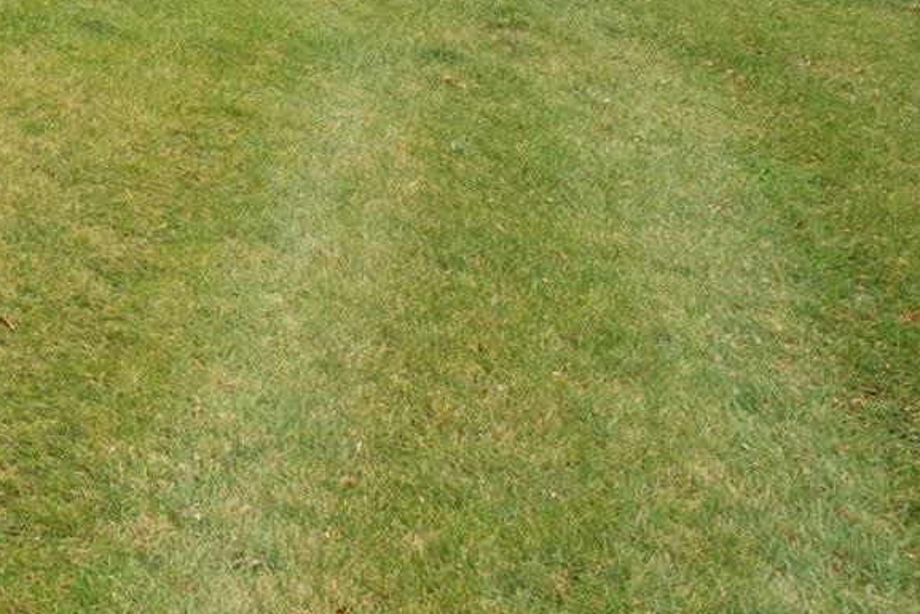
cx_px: -606
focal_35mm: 71
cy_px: -403
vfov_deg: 16.7
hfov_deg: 21.6
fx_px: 1815
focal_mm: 20
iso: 400
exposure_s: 1/60
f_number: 9
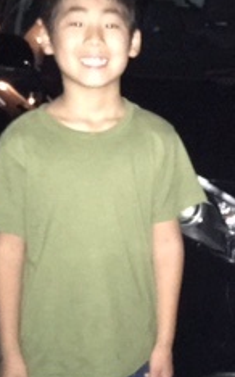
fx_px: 862
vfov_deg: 24.6
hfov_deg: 15.2
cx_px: 237
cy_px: 153
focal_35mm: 84
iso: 1000
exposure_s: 1/16
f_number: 2.2
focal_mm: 4.15
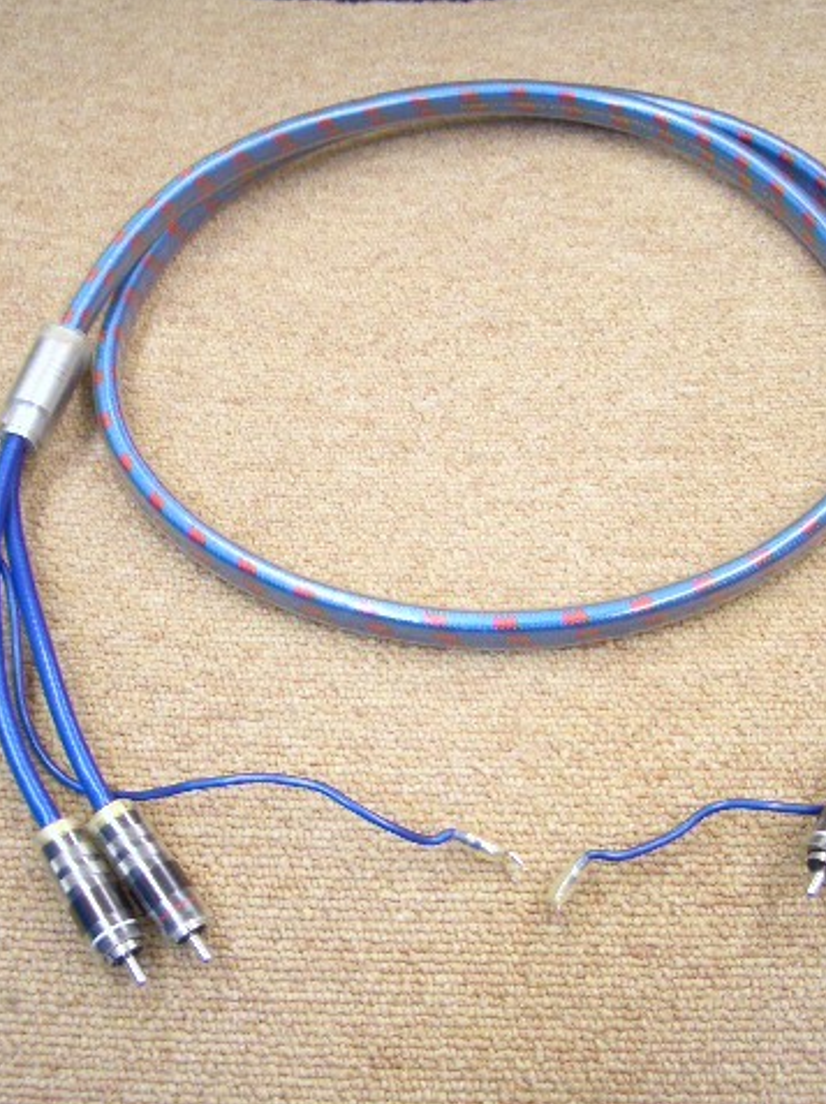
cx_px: 497
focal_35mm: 47
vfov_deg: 40.5
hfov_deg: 30.8
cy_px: 551
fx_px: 1497
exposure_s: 1/15
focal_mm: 5.8
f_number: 2.6
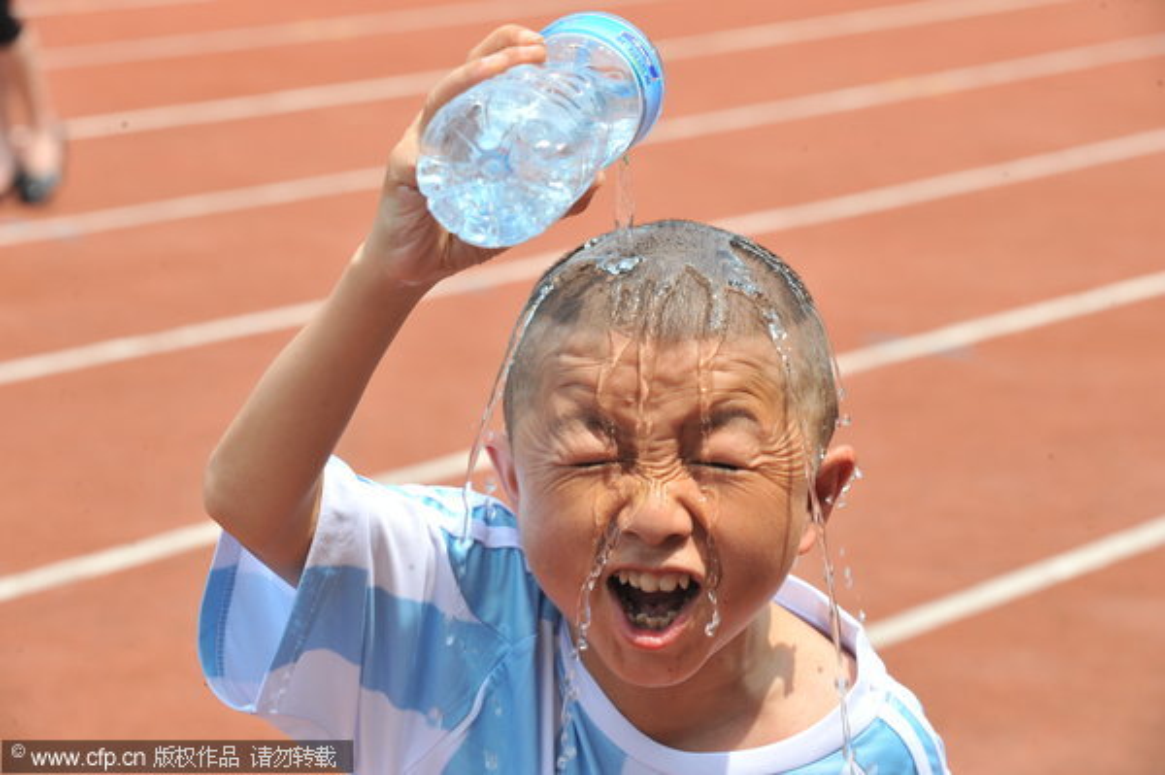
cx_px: 582
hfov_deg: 18.6
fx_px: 3557
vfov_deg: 12.4
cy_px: 388
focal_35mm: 110
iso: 640
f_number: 11
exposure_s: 1/500
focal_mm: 110
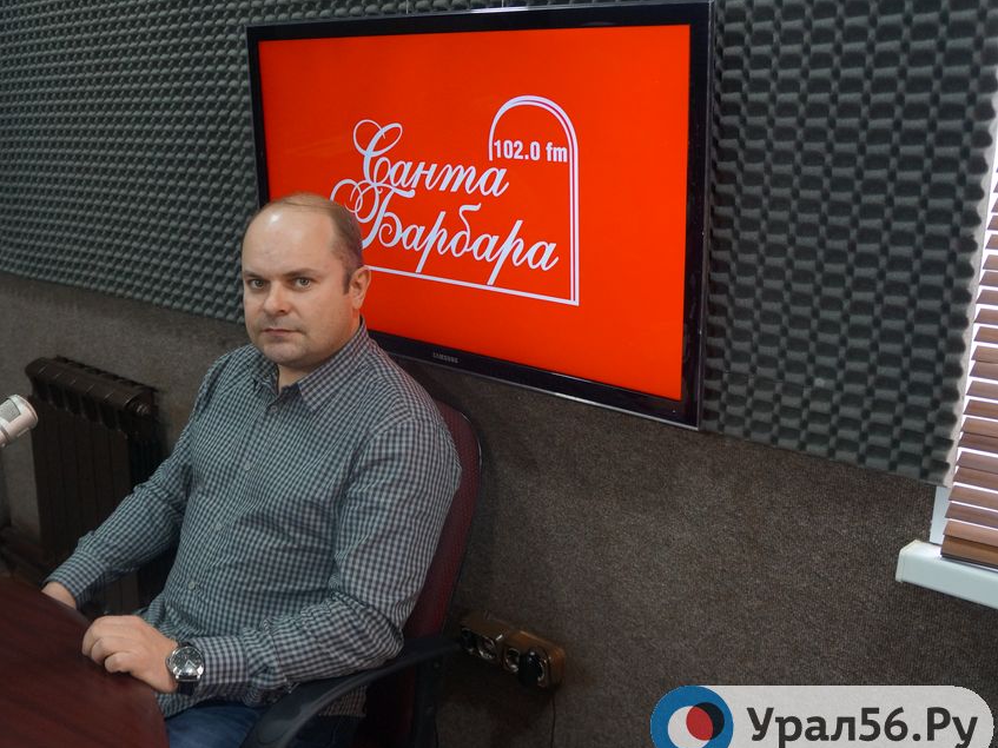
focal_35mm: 37
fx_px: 1054
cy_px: 380
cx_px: 396
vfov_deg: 39.1
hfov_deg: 50.3
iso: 1250
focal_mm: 21
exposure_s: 1/160
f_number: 4
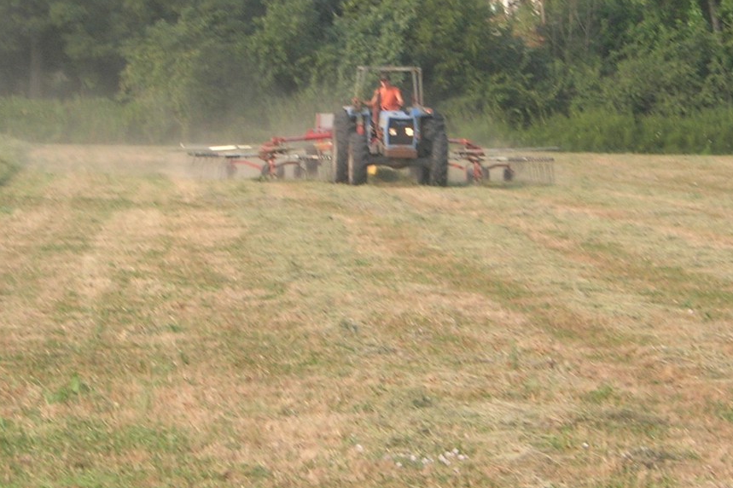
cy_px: 152
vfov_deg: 6.3
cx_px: 422
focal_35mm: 219
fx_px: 4457
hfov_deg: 9.4
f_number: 8.2
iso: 78
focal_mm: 23.4
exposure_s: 1/142
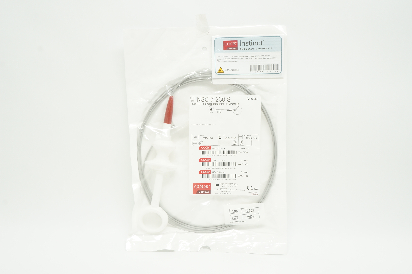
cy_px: 137
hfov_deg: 46.4
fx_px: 480
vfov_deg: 31.8
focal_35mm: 42
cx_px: 206
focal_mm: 28
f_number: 11
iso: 400
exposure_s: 1/15
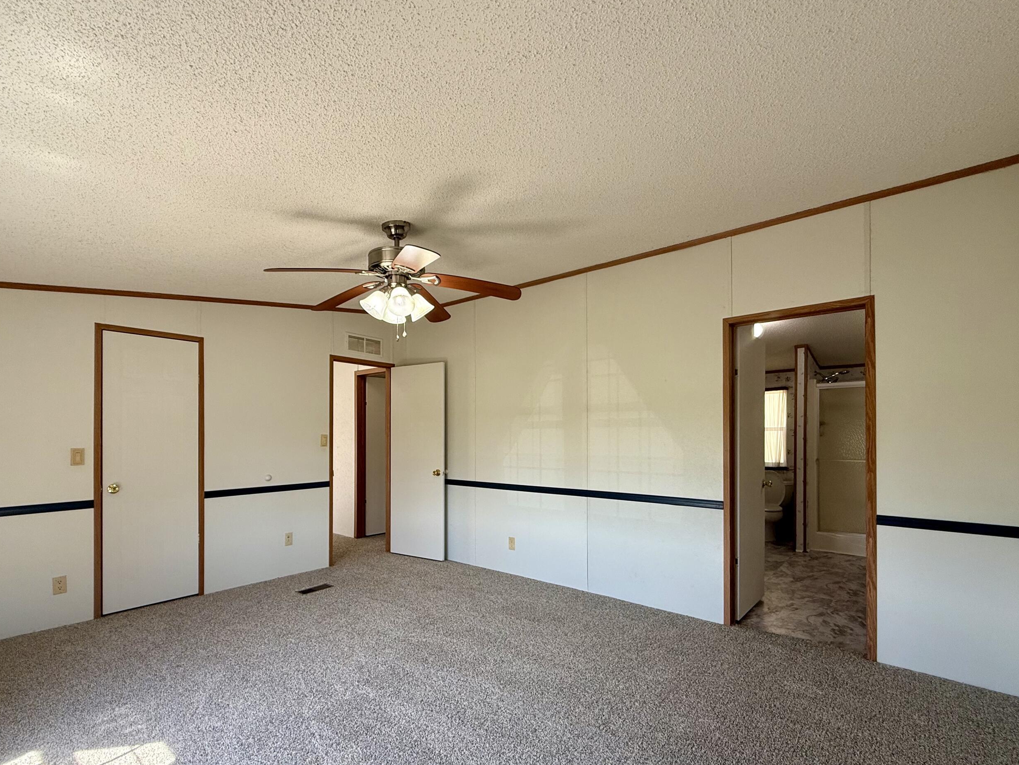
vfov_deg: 74.3
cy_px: 435
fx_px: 500
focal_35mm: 17
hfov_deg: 91.0
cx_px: 488
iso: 80
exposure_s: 1/99
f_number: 2.2
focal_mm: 2.22
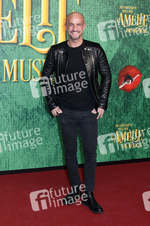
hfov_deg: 41.0
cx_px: 75
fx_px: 200
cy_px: 113
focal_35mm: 32
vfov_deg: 58.8
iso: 200
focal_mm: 32
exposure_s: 1/160
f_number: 6.3
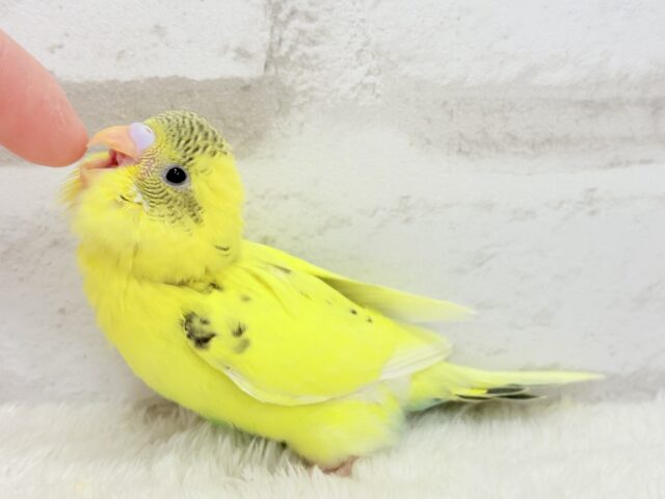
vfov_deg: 28.0
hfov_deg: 36.8
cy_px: 250
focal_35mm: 52
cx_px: 332
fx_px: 999
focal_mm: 5.96
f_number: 1.6
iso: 80
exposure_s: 1/100
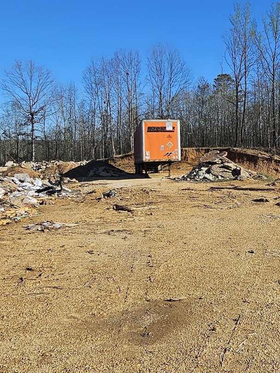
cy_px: 151
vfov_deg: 49.9
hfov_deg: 35.4
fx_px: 399
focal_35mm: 37
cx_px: 273
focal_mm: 2.2
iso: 50
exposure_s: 1/2708
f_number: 2.2
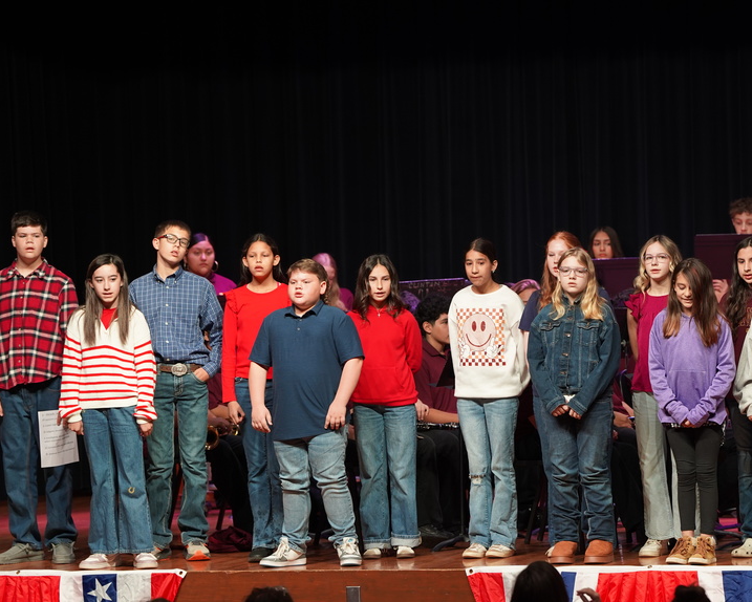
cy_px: 333
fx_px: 4742
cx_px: 468
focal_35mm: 213
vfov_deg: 7.3
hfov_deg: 9.1
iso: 800
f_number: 3.5
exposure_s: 1/160
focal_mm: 159
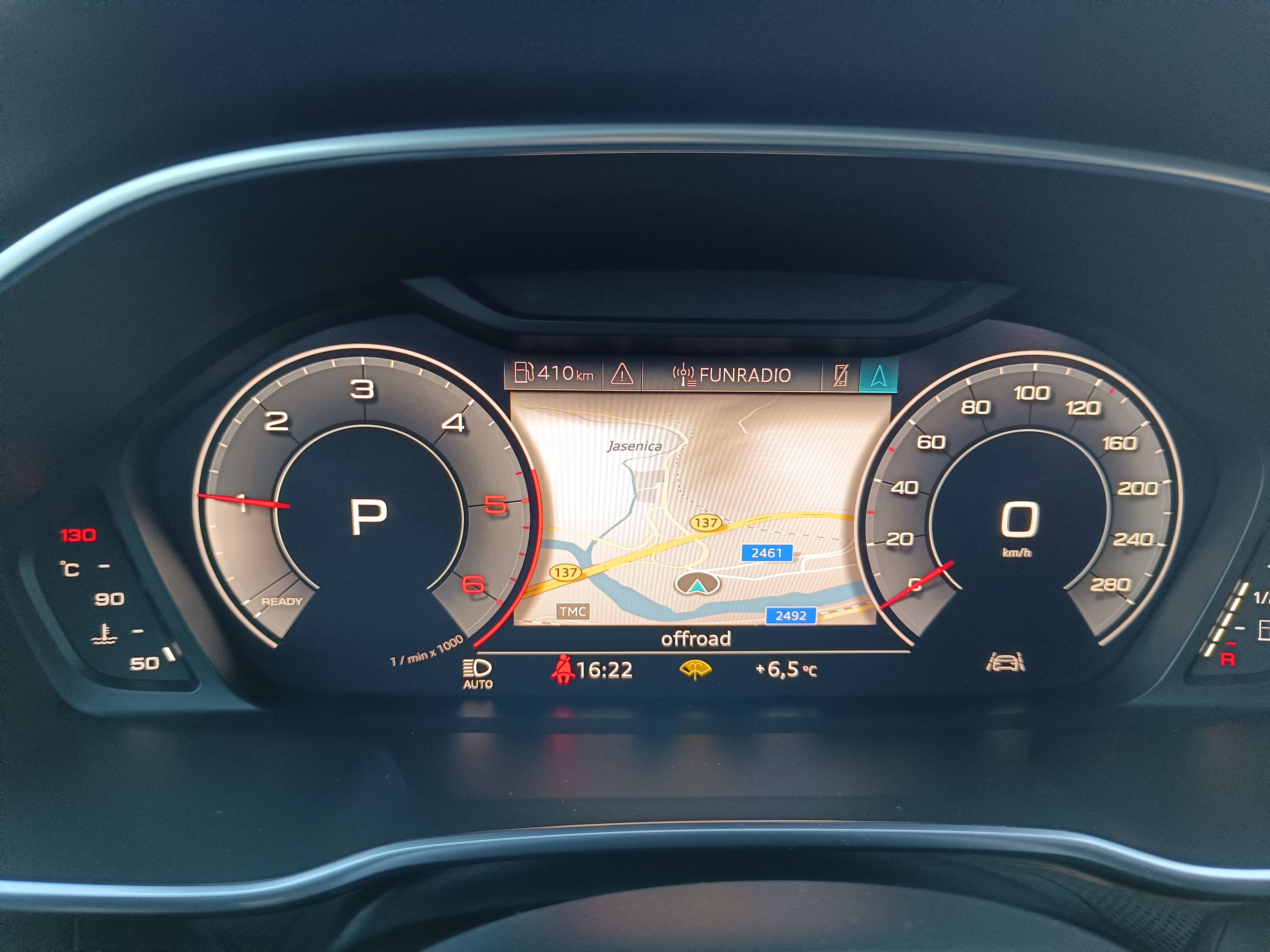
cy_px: 476
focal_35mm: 24
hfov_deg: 71.6
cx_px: 635
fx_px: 881
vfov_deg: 56.8
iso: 453
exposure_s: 1/101
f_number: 1.88
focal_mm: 5.59
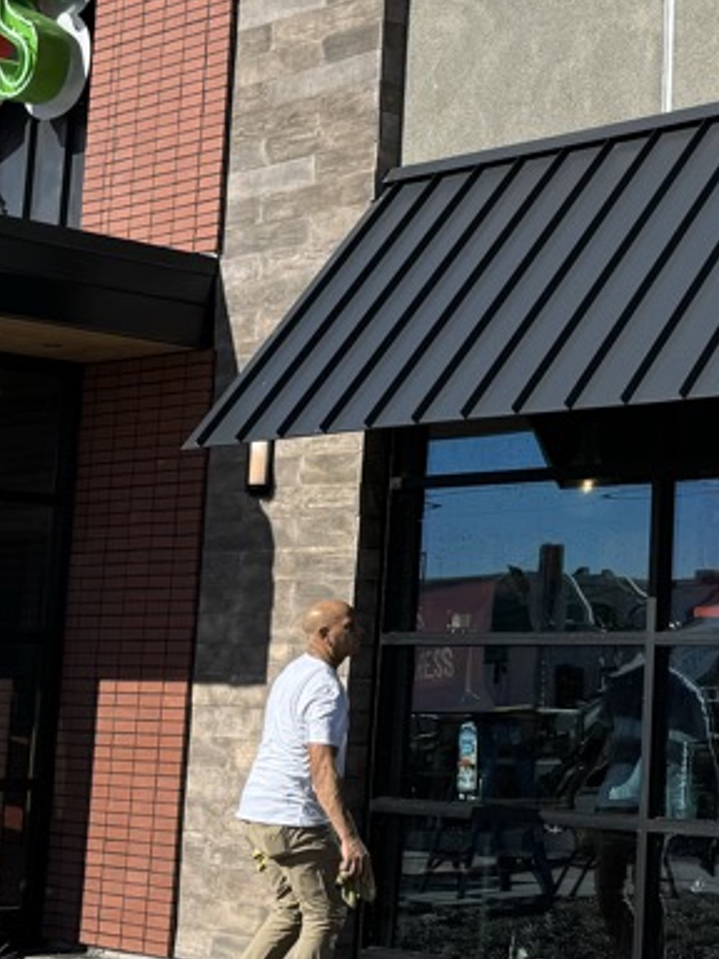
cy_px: 392
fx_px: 2077
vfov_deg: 25.9
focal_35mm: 75
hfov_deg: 18.6
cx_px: 861
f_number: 1.78
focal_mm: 6.86
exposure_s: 1/4608
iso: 80
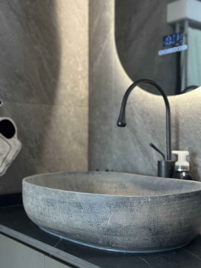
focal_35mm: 48
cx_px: 100
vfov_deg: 39.7
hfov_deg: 30.3
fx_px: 372
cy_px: 134
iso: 250
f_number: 1.78
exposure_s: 1/60
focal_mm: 6.86
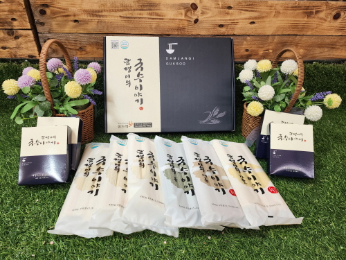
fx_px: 230
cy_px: 130
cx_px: 173
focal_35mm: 23
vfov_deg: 58.9
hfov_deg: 73.9
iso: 160
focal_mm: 6.4
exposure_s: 1/120
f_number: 1.8
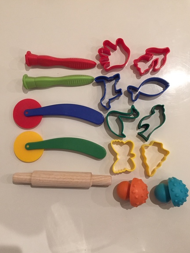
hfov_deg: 46.8
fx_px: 220
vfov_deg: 60.0
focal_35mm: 30
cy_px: 129
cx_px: 96
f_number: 2.2
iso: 250
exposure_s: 1/33
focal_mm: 4.15
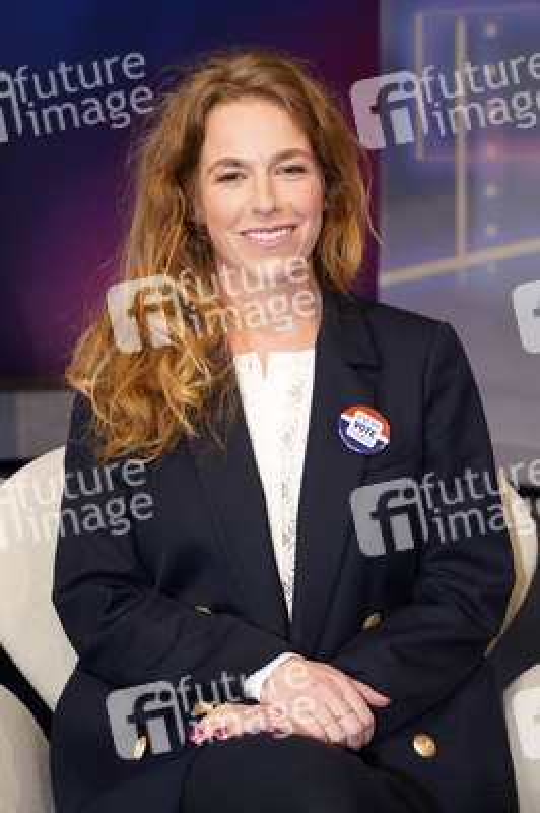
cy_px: 406
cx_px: 270
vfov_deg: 32.4
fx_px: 1397
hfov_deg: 21.9
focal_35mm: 62
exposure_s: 1/125
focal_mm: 62
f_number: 5.6
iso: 2000
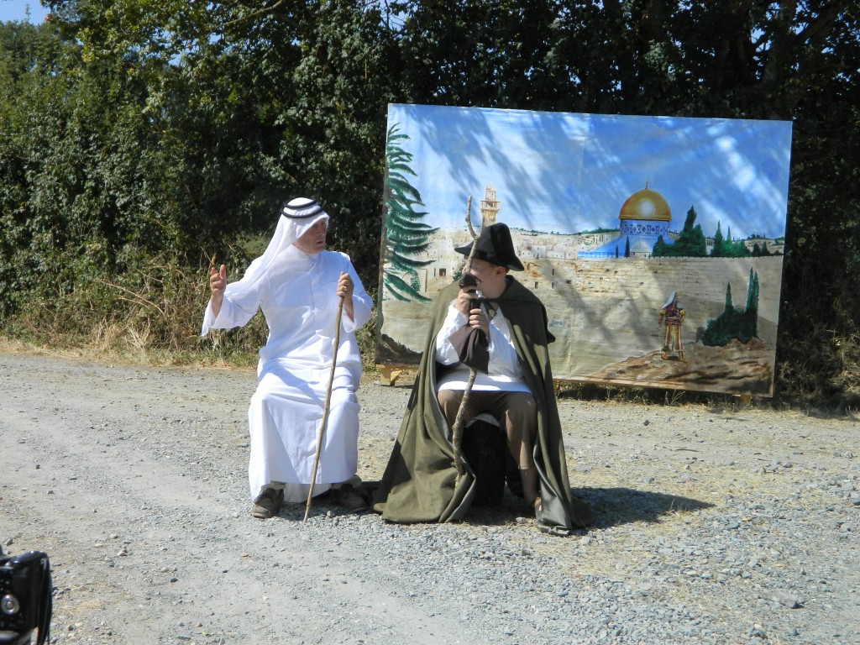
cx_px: 430
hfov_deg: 33.8
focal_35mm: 57
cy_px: 322
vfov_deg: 25.7
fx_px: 1416
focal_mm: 10.2
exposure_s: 1/800
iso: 80
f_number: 3.8
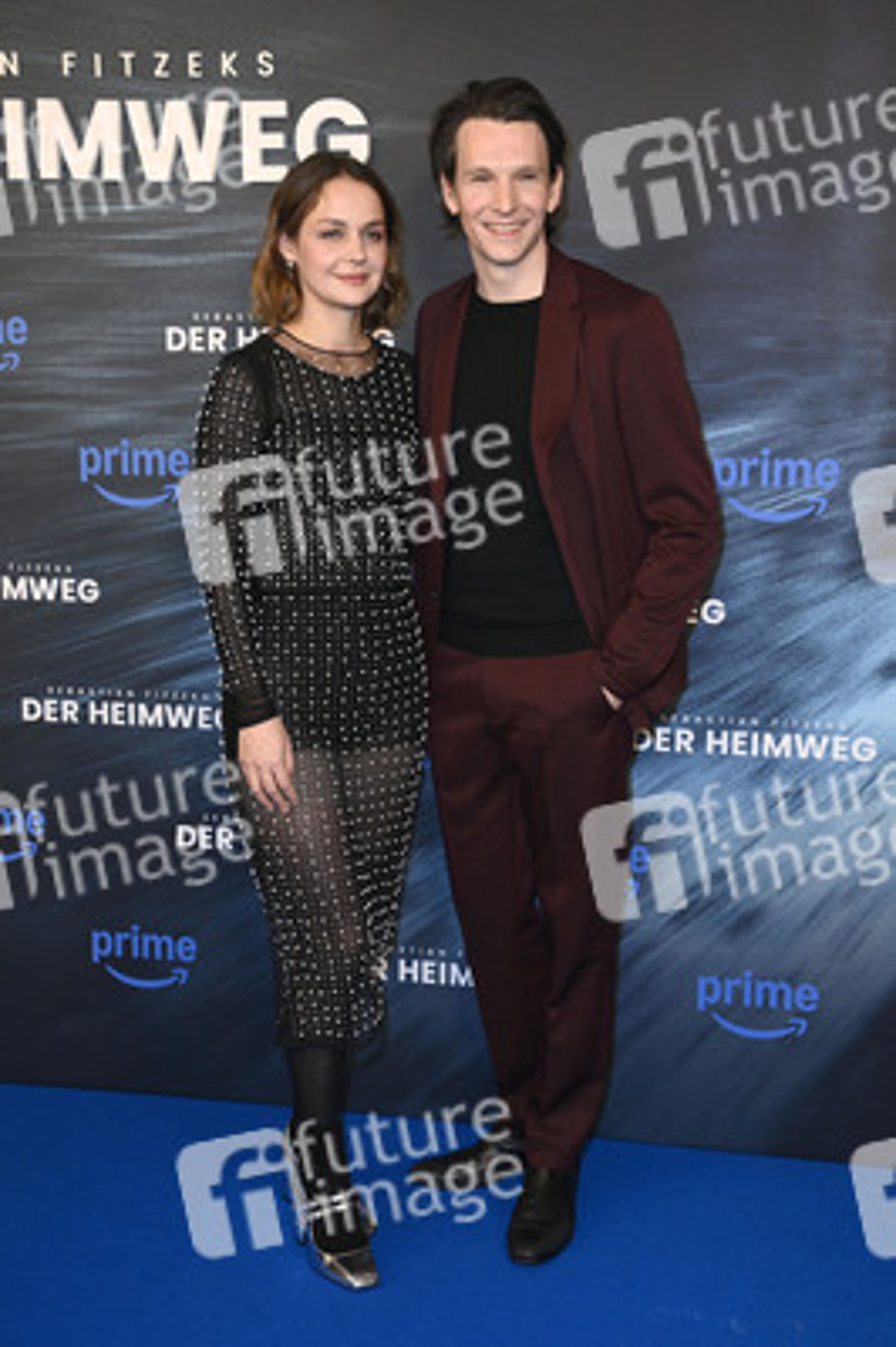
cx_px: 448
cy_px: 674
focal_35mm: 48
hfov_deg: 28.0
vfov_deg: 41.1
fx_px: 1795
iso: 1600
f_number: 6.3
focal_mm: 48
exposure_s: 1/250
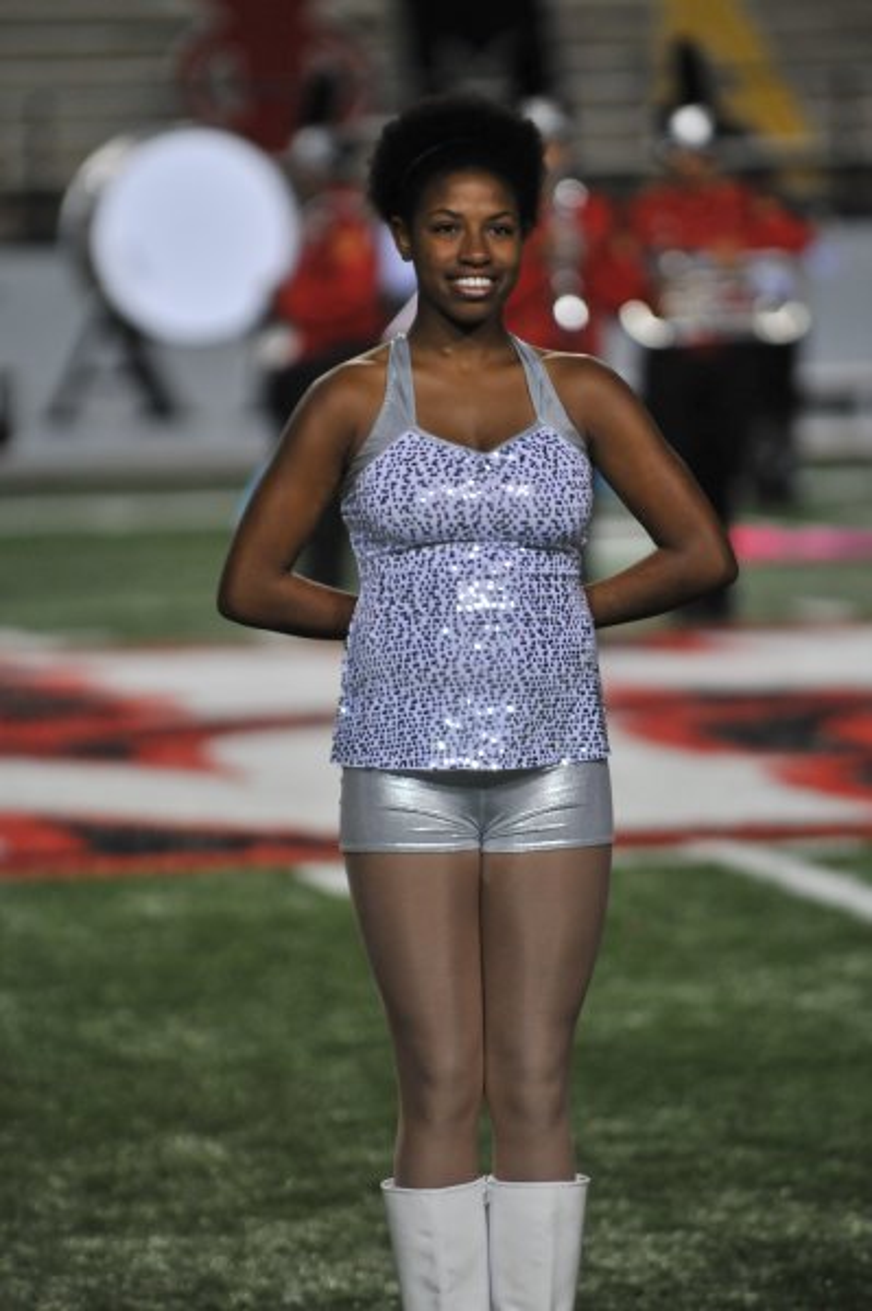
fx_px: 10918
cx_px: 436
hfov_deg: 4.6
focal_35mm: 300
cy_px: 656
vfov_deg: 6.9
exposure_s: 1/640
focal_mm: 200
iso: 800
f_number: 2.8
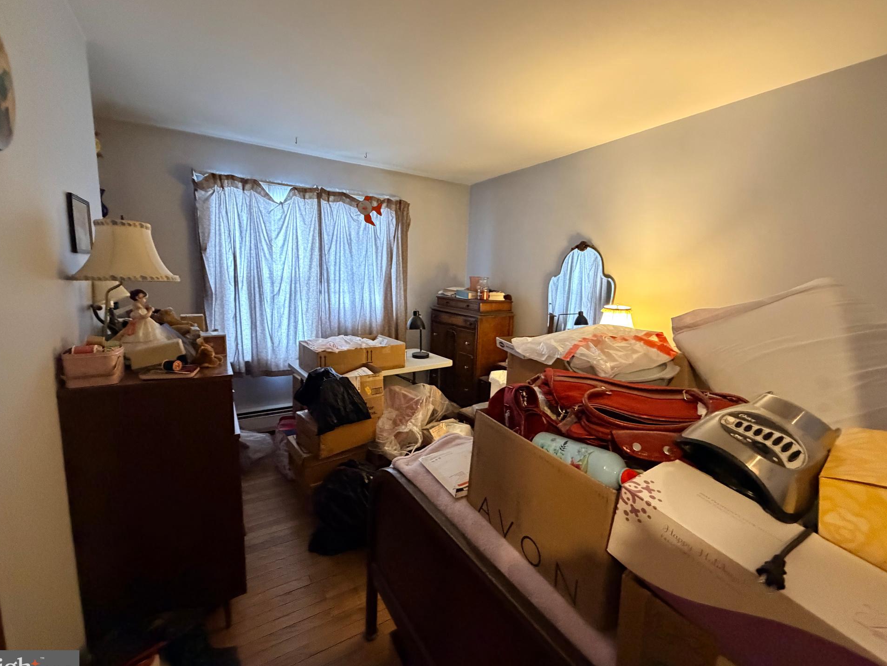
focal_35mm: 15
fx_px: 384
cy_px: 332
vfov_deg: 81.8
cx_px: 439
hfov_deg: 98.2
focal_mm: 2.22
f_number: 2.2
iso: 800
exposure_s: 1/60
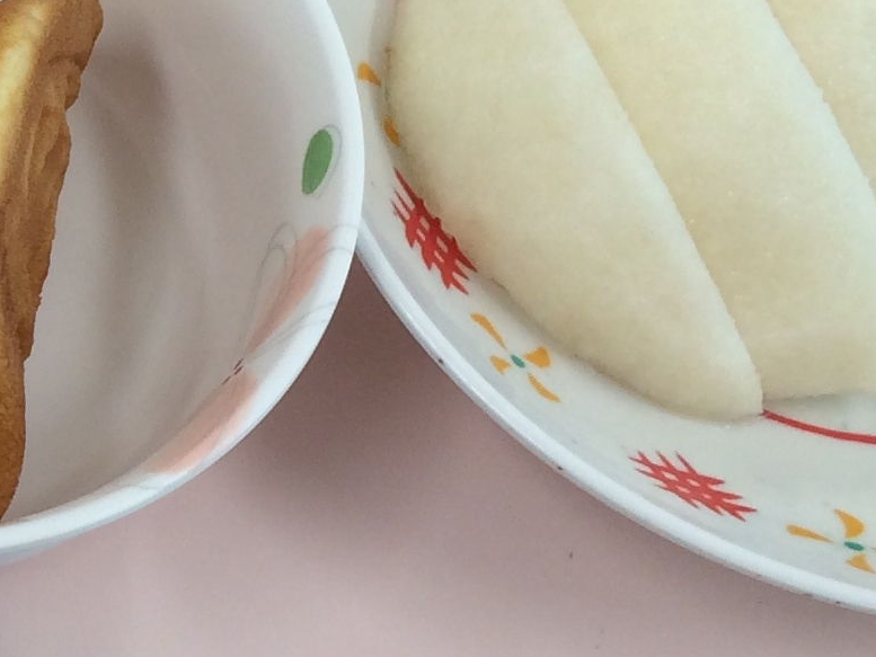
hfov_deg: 14.2
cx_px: -610
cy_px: 294
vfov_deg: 11.8
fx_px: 3189
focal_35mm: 126
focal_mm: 4.12
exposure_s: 1/60
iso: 50
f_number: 2.2
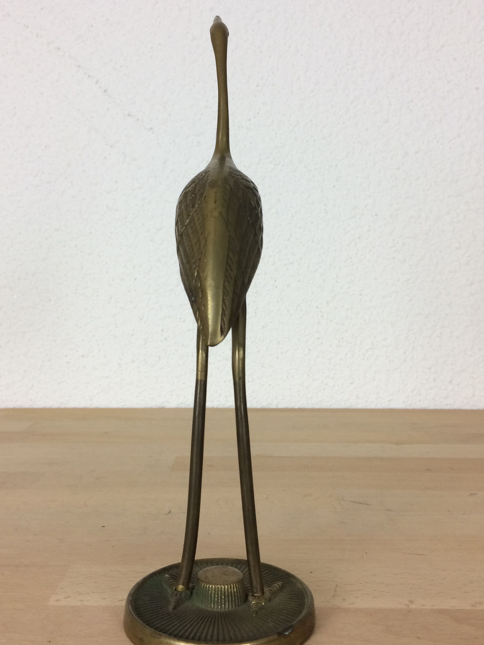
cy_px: 300
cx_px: 231
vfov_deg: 51.3
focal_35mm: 36
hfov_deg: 39.7
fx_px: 671
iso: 32
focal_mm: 4.15
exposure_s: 1/33
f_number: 2.2
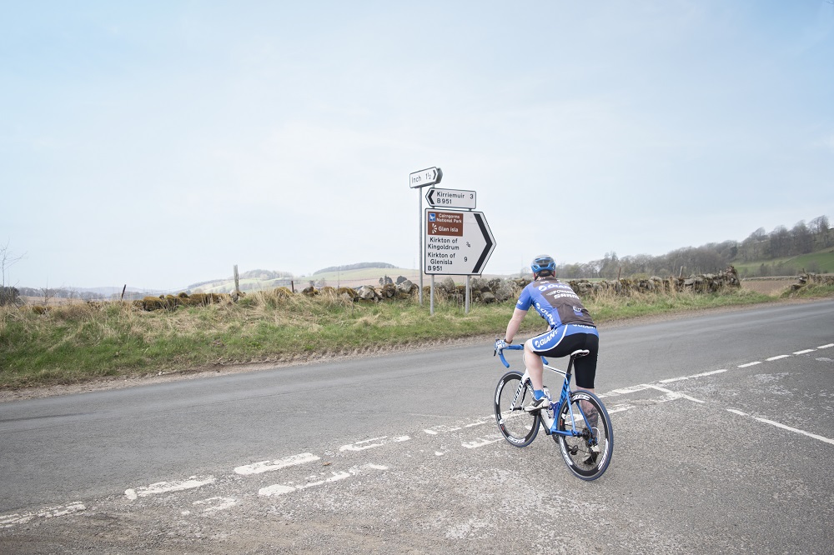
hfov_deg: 67.4
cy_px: 278
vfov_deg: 47.9
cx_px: 417
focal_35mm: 27
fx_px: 625
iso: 100
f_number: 3.5
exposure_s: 1/400
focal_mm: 18
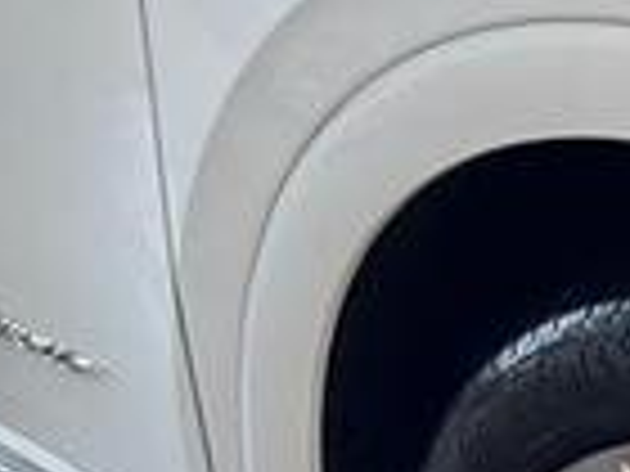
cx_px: 1012
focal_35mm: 173
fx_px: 3149
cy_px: 773
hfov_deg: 10.9
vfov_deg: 8.3
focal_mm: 6.76
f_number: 1.78
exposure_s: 1/121
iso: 80
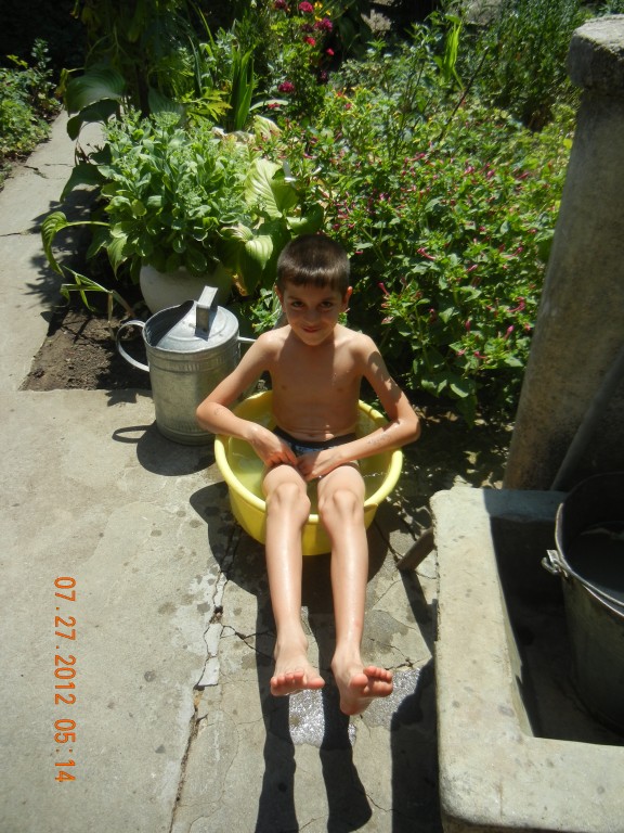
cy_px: 416
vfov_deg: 60.0
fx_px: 721
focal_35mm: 30
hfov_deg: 46.8
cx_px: 312
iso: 160
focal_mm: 5.4
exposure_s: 1/375
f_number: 7
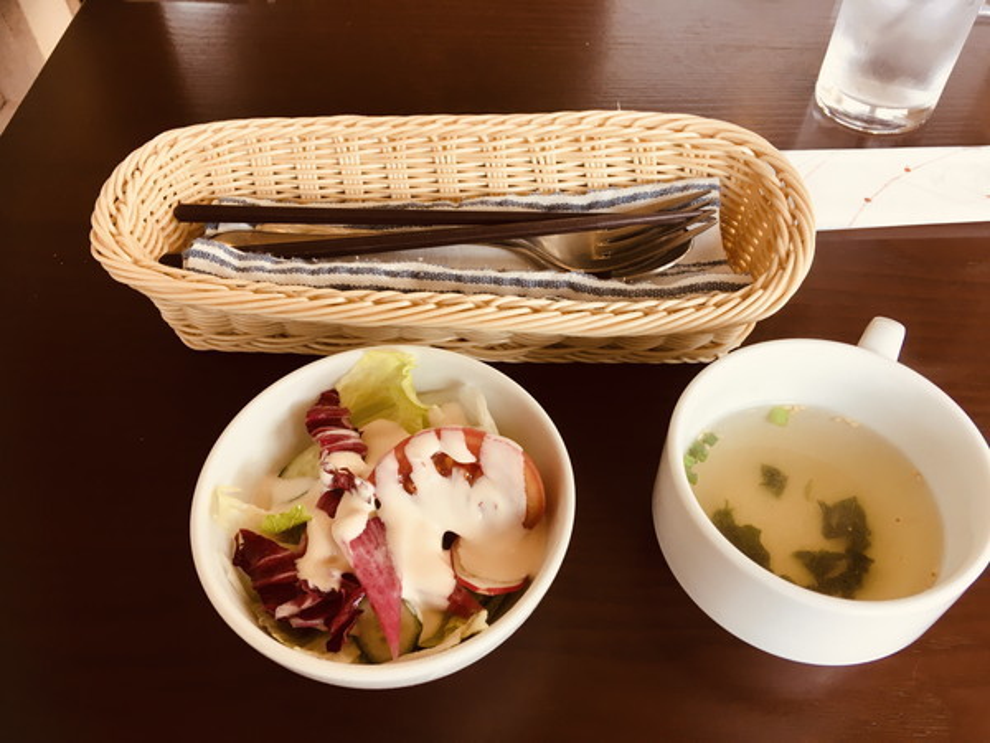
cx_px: 495
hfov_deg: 61.7
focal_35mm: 29
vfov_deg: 48.2
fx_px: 829
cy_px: 372
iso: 25
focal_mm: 4.15
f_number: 2.2
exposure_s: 1/40
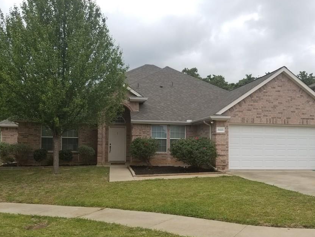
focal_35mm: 32
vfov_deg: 44.0
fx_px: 291
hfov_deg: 56.8
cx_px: 161
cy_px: 135
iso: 50
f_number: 1.7
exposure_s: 1/1472
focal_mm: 4.3
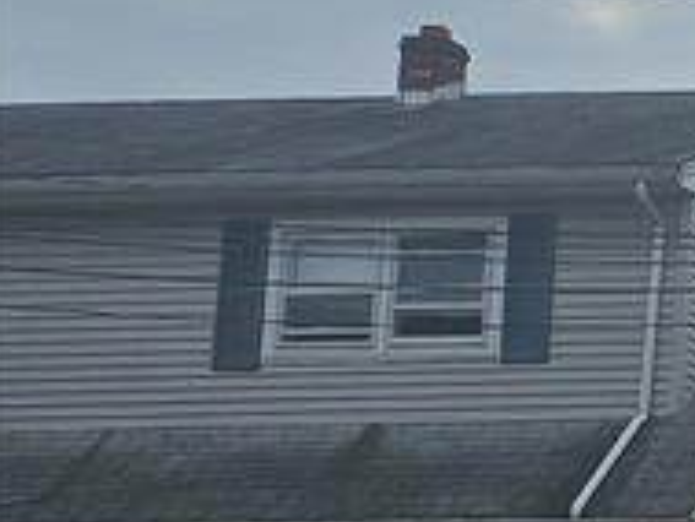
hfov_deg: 11.4
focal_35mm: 130
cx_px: 1864
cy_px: 452
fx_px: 2612
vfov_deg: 11.4
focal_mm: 5
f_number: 1.8
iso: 50
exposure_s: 1/4244
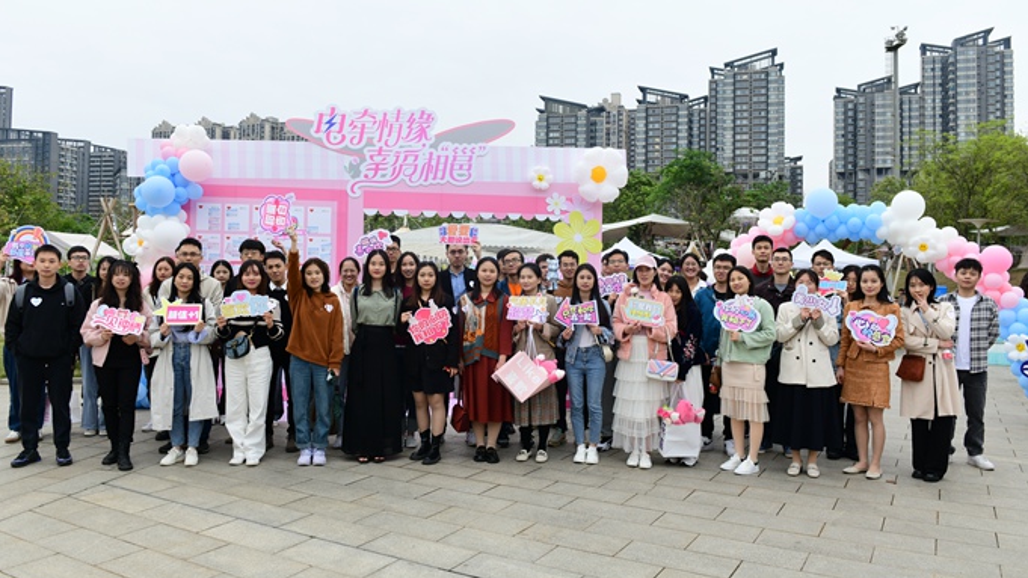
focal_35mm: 28
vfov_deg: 41.5
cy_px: 268
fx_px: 763
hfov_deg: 67.9
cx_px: 503
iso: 400
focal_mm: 26
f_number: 5.6
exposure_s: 1/80
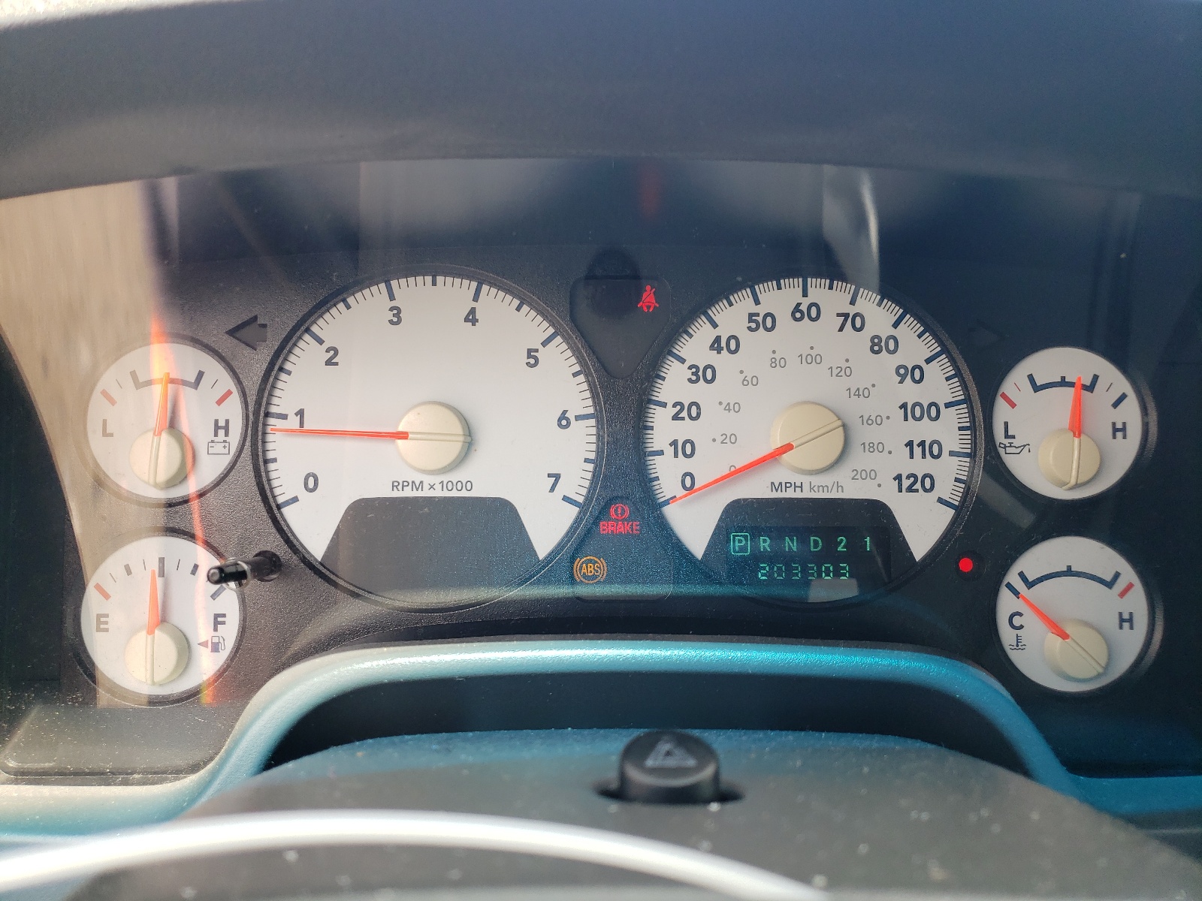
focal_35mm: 26
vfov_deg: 53.1
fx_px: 903
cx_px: 601
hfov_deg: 67.3
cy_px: 450
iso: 50
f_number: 1.5
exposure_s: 1/303
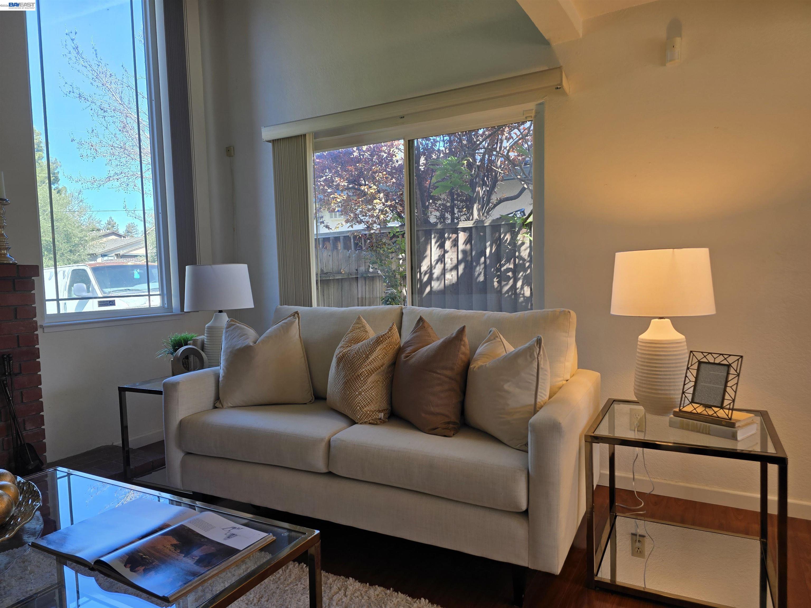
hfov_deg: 73.9
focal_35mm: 23
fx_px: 539
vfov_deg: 58.9
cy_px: 304
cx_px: 406
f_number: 1.7
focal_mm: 6.3
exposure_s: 1/120
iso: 25
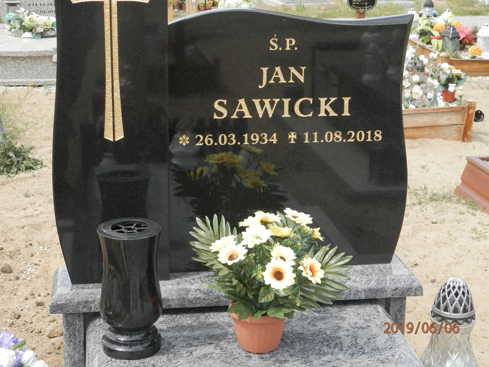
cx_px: 244
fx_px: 961
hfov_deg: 28.6
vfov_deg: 21.6
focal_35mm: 68
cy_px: 184
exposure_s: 1/250
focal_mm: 12.2
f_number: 4
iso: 80
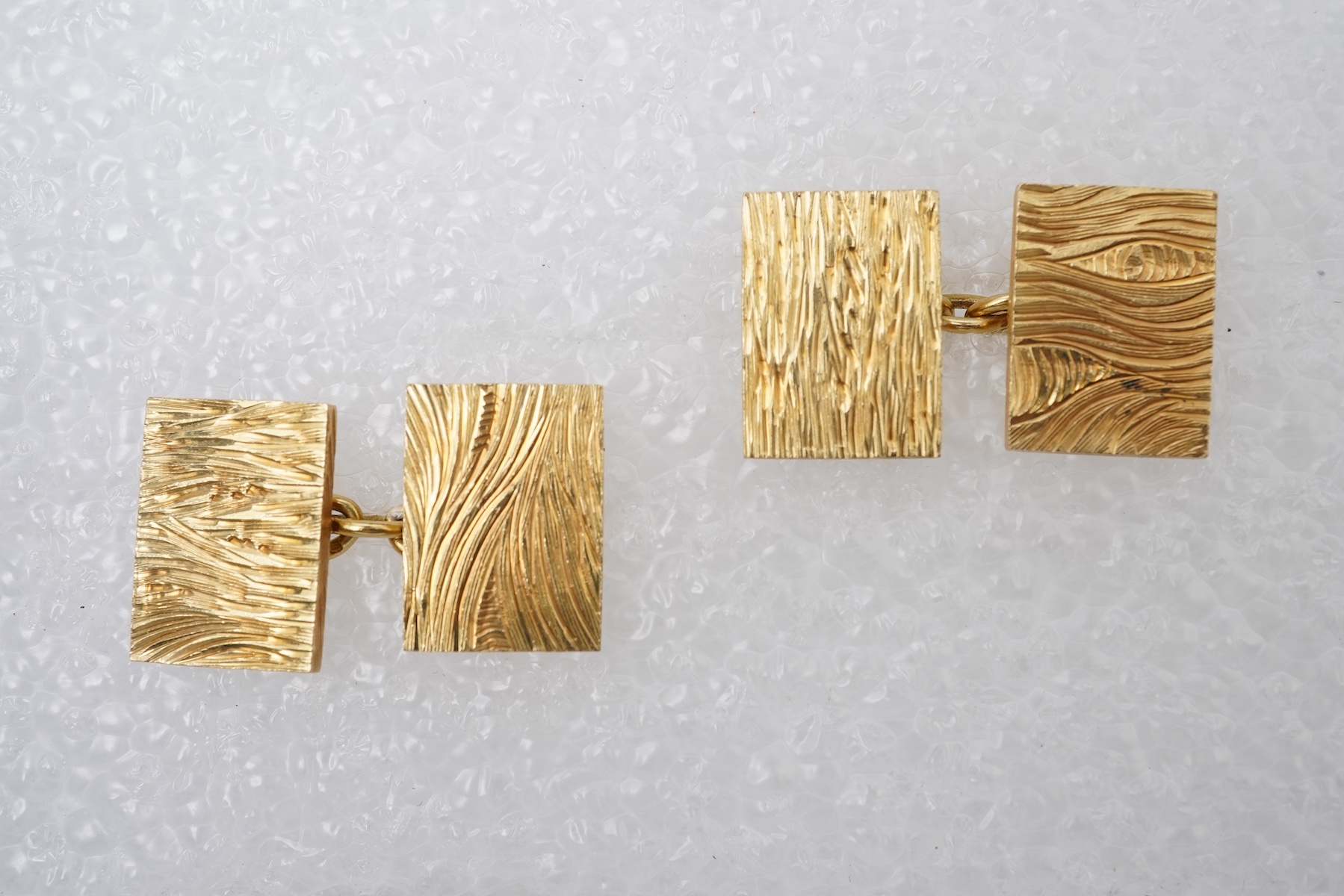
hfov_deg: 43.6
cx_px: 672
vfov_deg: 29.9
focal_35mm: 45
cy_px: 448
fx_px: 1680
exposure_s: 1/125
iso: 400
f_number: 18
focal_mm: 30
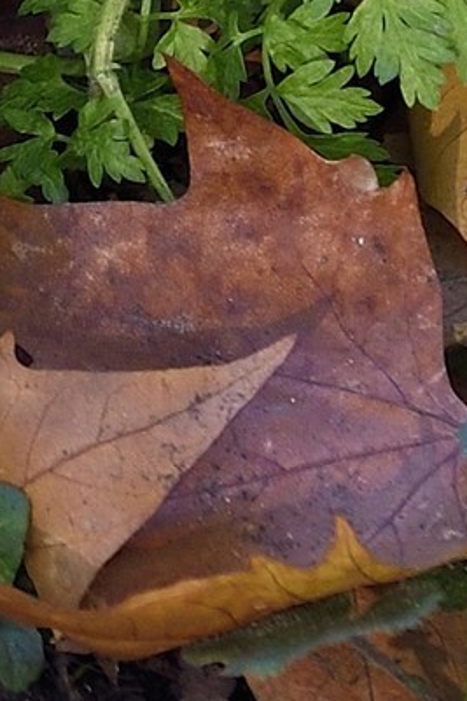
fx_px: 8159
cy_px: -1281
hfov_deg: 3.3
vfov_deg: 4.7
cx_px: -366
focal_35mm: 419
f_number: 5
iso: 400
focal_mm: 70
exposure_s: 1/160
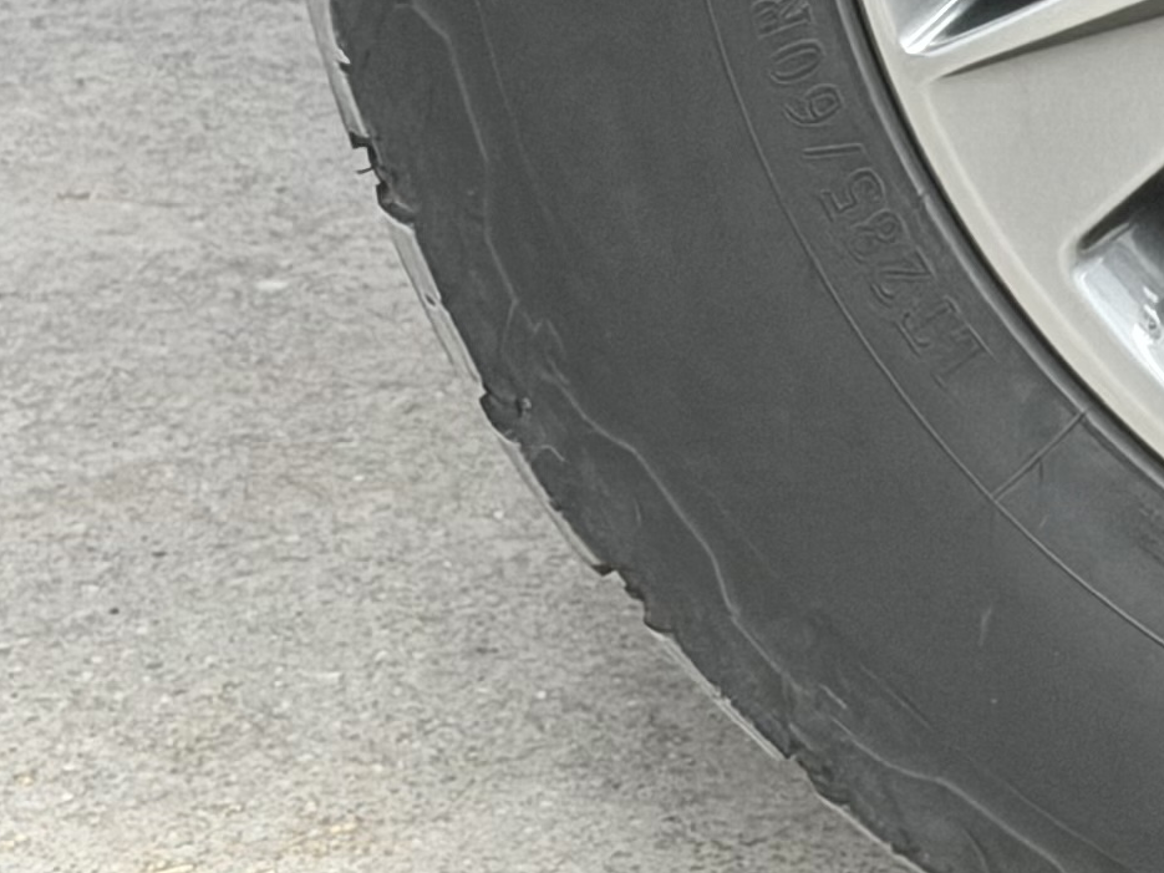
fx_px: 6960
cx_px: 1846
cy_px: -465
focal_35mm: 207
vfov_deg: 7.1
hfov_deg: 9.3
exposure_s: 1/122
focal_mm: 6.76
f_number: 1.78
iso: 50
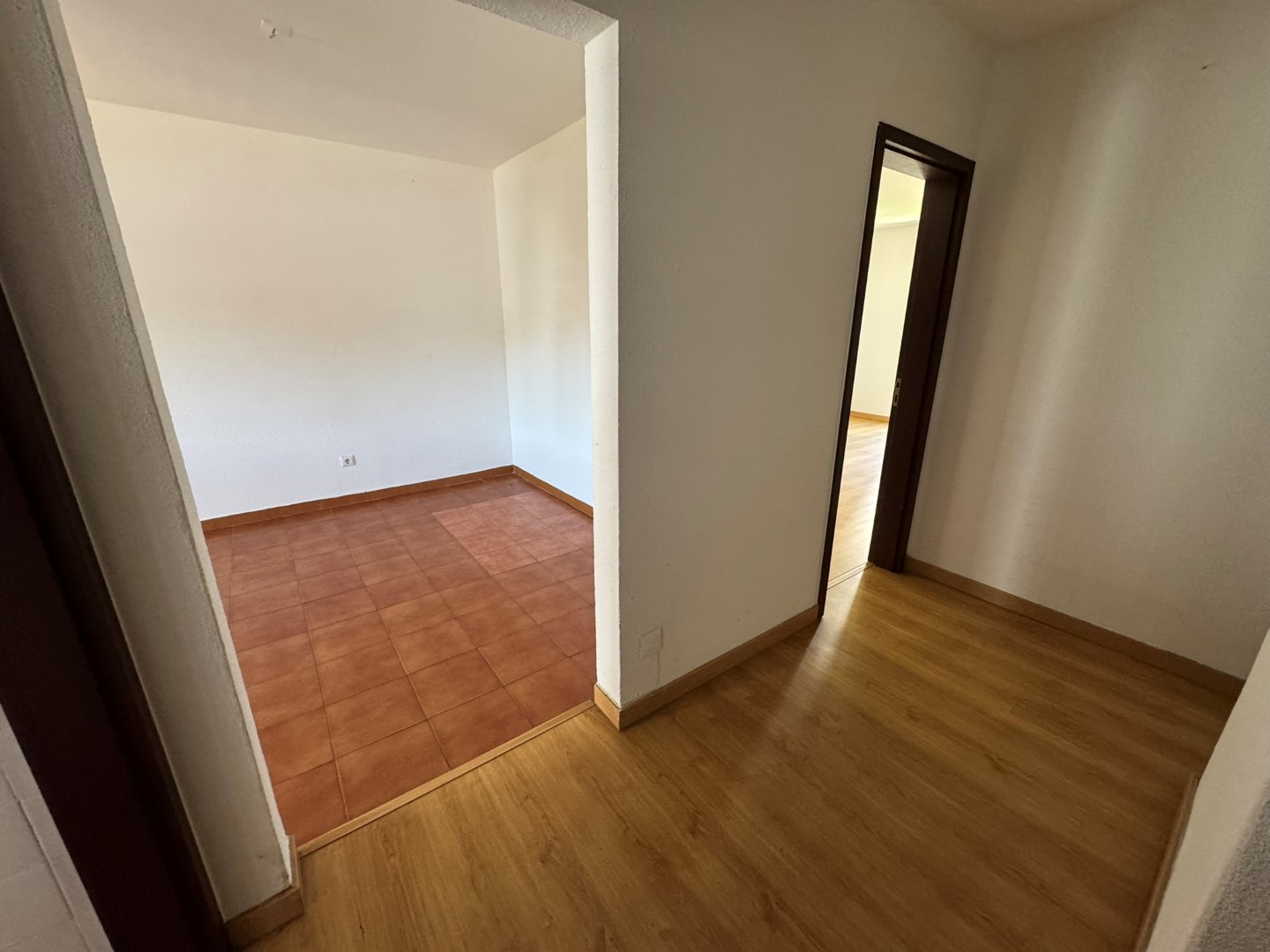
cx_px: 635
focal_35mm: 14
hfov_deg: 102.1
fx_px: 514
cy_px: 476
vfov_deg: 85.7
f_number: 2.2
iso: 320
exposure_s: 1/60
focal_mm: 2.22
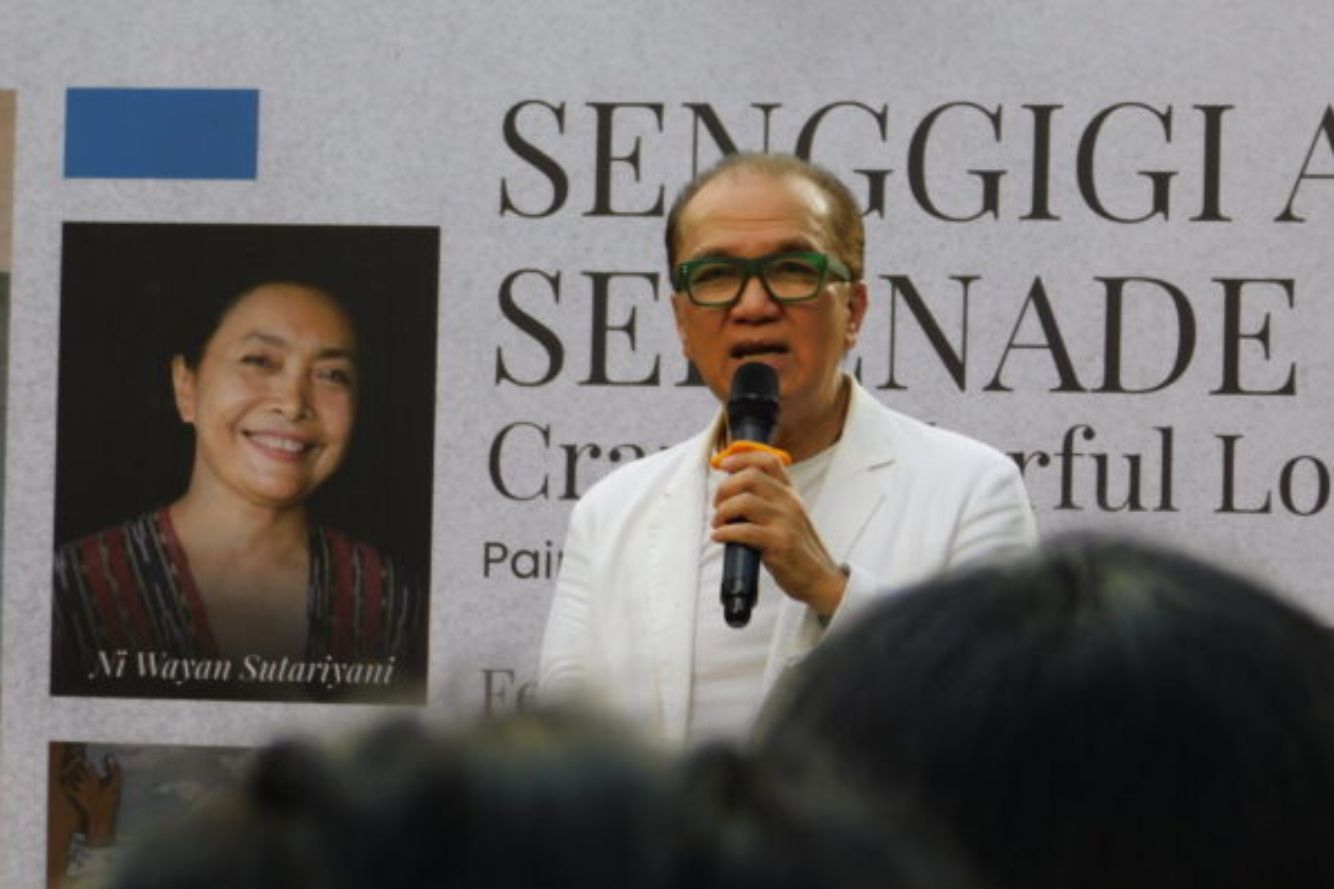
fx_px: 7818
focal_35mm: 211
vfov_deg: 6.5
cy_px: 389
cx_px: 666
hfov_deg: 9.8
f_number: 5.4
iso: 125
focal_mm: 35.9
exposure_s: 1/50
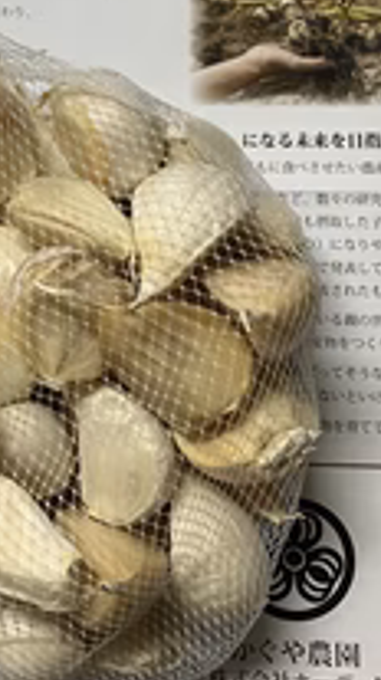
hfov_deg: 19.7
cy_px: 210
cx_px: -10
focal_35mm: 59
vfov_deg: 35.0
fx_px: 1063
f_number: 1.8
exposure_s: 1/60
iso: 125
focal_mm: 3.99
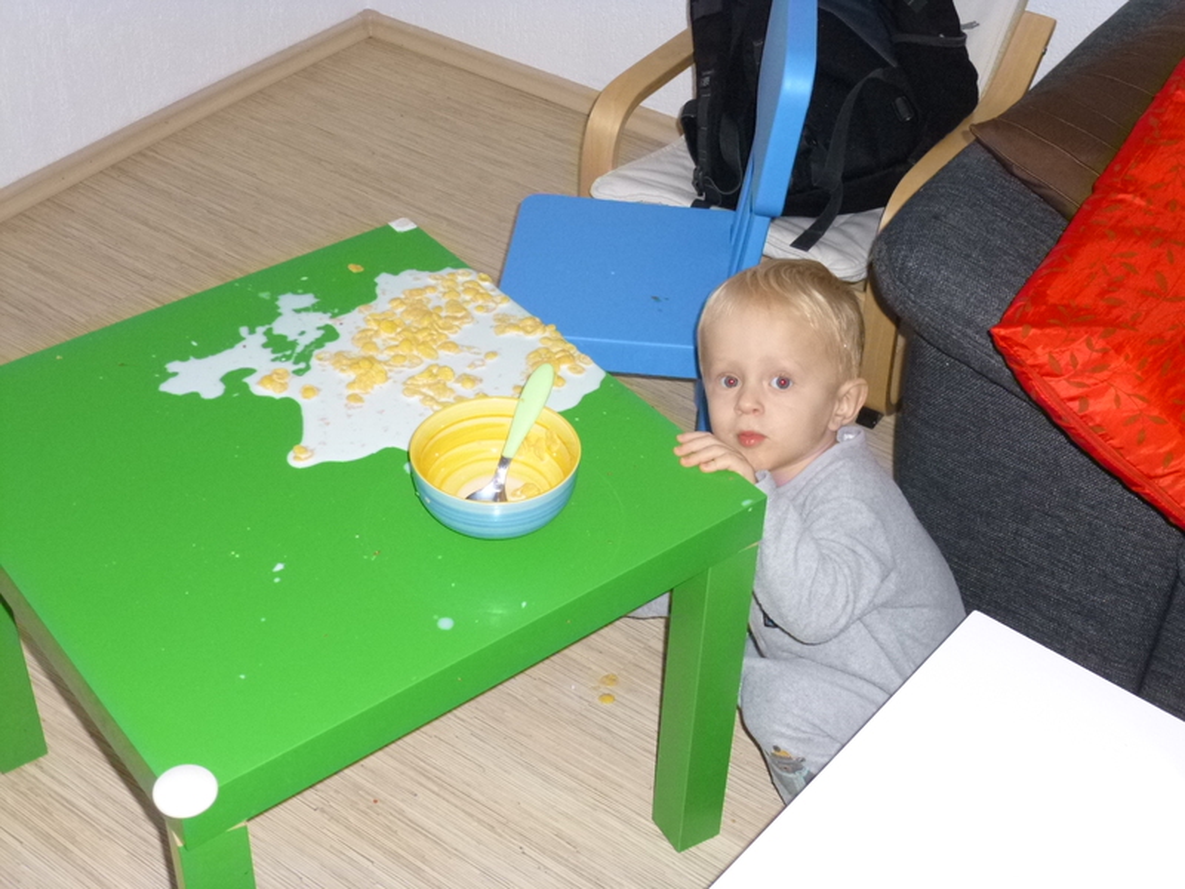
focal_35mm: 45
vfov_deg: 32.2
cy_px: 444
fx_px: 1540
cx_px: 592
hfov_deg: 42.1
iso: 400
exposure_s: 1/60
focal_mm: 8
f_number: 3.9
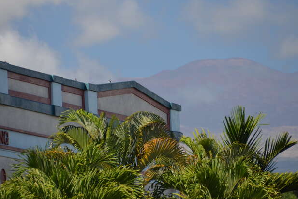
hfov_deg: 3.9
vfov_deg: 2.6
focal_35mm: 525
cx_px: 131
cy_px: 81
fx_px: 4347
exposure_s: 1/500
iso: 400
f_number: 6.3
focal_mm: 270
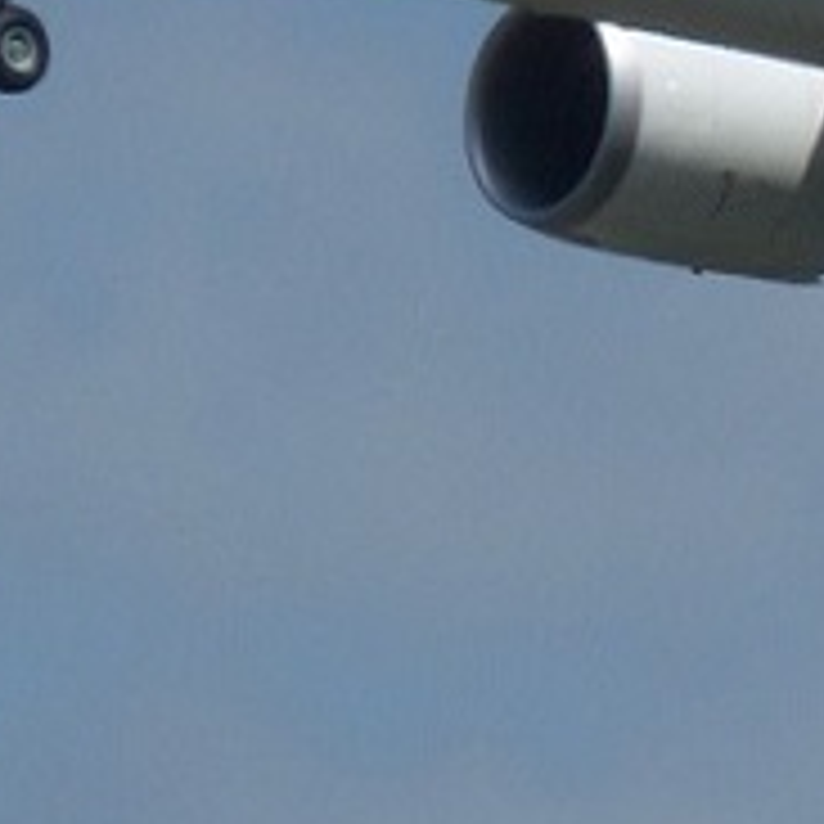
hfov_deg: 1.2
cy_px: 5
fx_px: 39427
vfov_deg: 1.2
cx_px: 1878
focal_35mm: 1464
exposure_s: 1/640
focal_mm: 52.7
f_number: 8
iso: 100
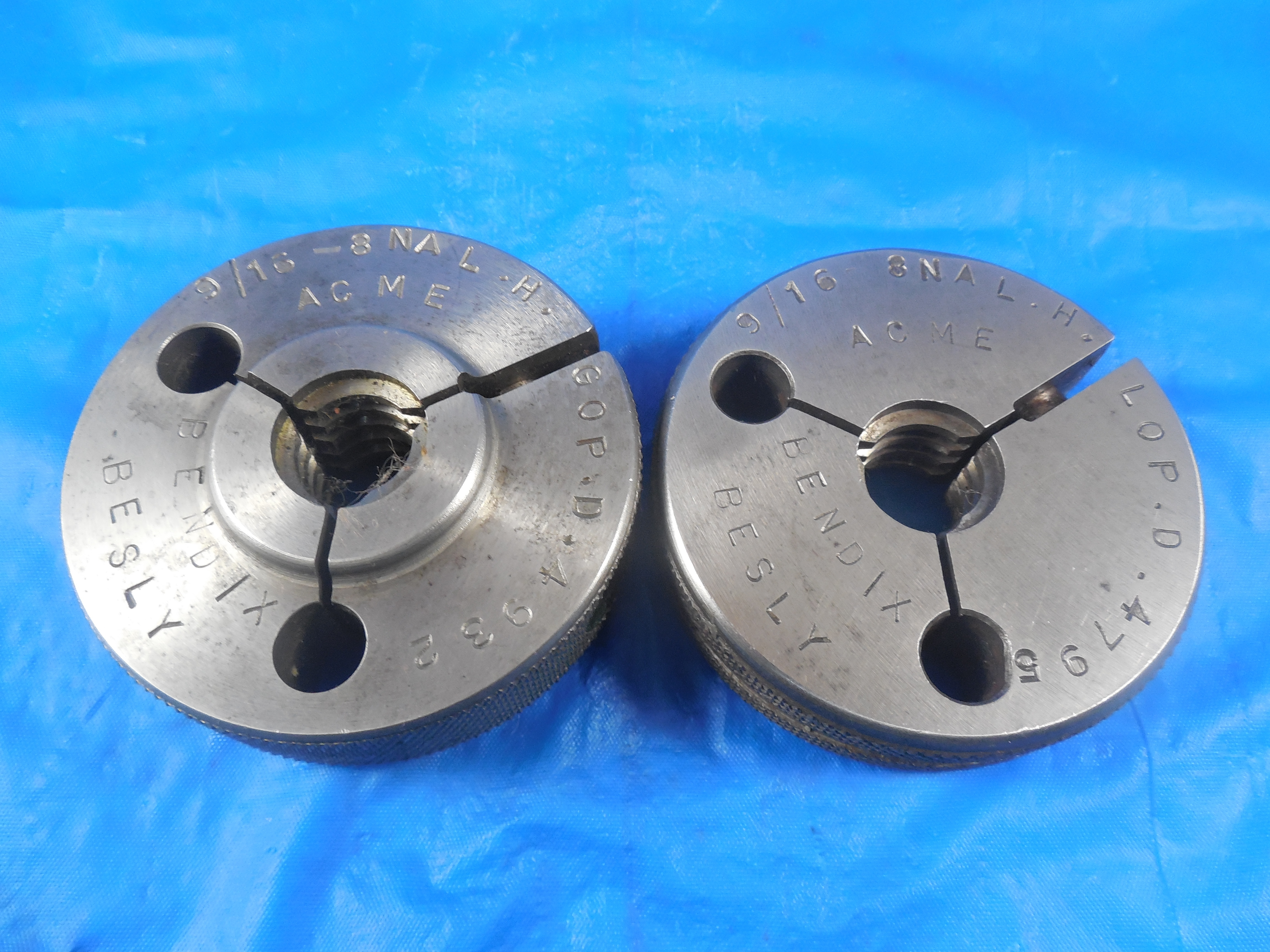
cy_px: 476
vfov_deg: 54.9
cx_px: 635
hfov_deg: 69.4
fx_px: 917
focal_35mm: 25
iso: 360
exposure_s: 1/30
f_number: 3.3
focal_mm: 4.5
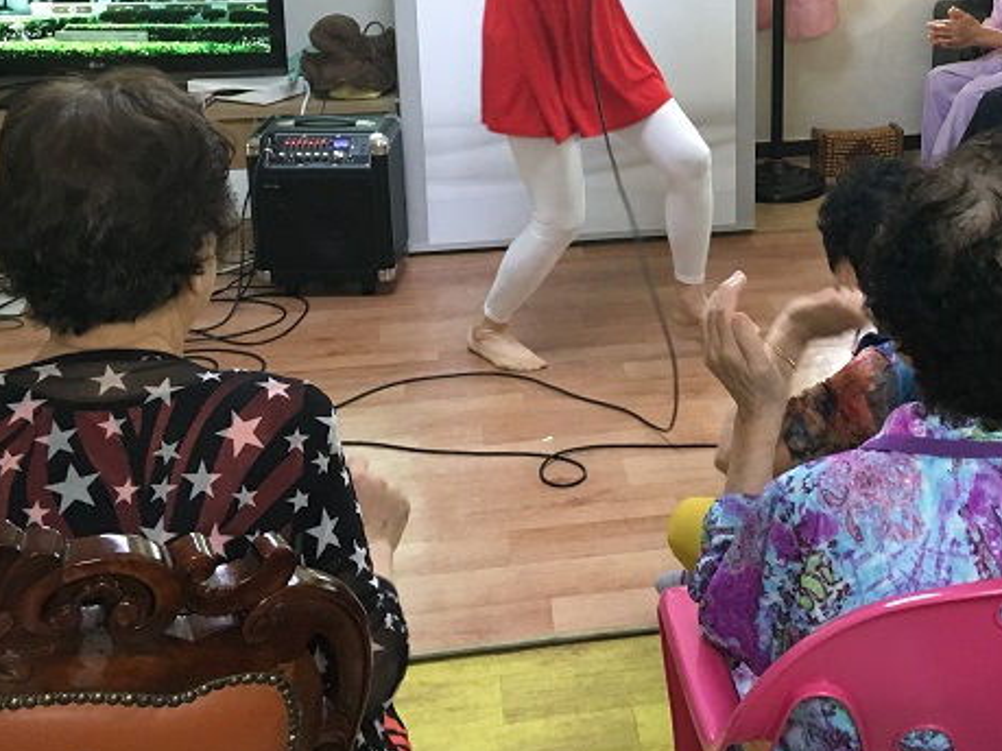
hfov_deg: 36.5
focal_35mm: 51
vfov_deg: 27.9
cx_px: 772
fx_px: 1476
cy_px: 130
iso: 160
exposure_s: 1/30
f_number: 2.2
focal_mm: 4.15
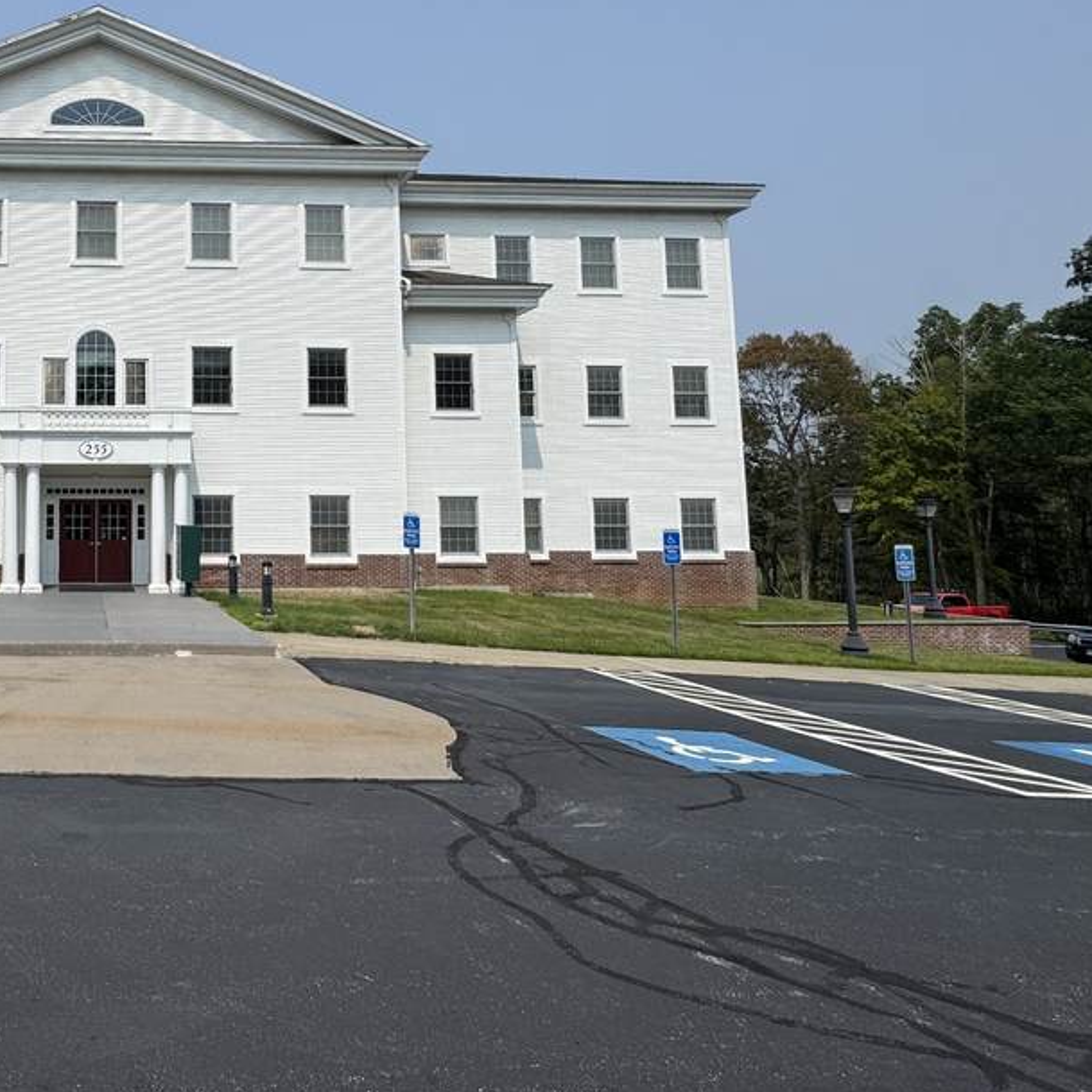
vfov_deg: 60.3
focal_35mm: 26
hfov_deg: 54.1
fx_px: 928
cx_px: 134
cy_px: 425
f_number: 2.2
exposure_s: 1/3717
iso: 40
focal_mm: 2.22
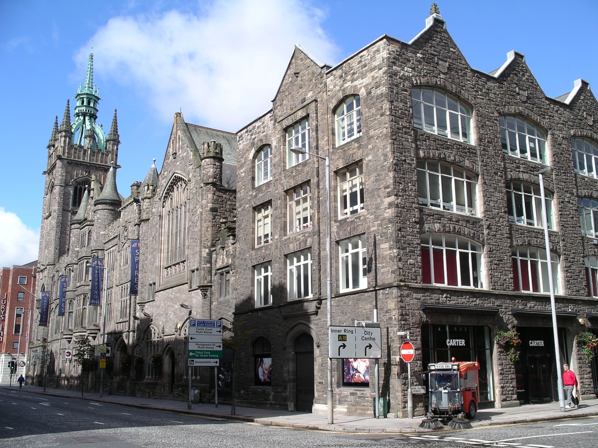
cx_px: 299
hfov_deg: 50.1
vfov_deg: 38.7
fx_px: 639
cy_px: 224
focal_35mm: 37
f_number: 5
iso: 64
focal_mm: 7.8
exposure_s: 1/250
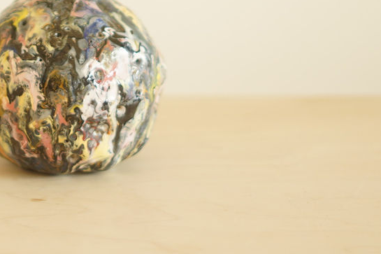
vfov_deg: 8.2
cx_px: 58
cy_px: -111
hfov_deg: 12.4
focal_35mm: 165
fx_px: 1746
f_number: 1.8
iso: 160
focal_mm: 50
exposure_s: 1/200
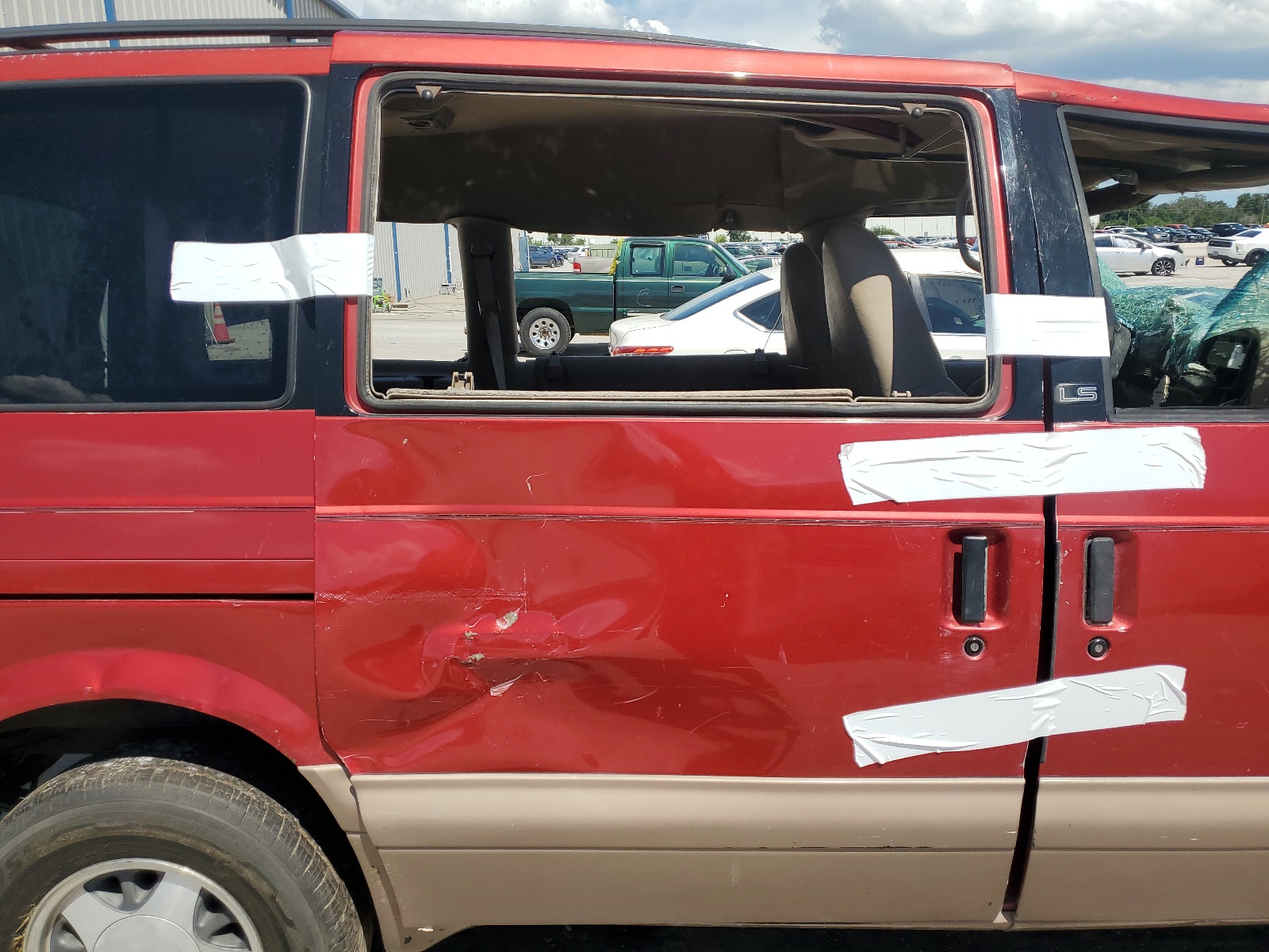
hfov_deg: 67.3
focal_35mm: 26
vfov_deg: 53.1
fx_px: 953
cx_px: 634
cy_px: 476
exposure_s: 1/5000
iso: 50
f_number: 1.5
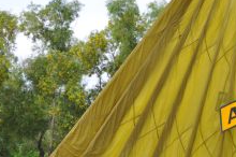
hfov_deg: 15.1
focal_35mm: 131
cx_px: 280
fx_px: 858
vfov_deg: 10.4
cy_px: 62
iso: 200
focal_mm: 32
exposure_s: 1/125
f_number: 11
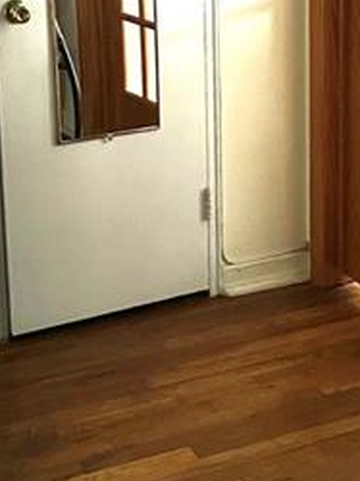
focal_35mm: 80
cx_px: 271
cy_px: 31
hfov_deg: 18.3
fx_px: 1111
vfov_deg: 23.7
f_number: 1.6
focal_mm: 5.1
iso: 1000
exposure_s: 1/25
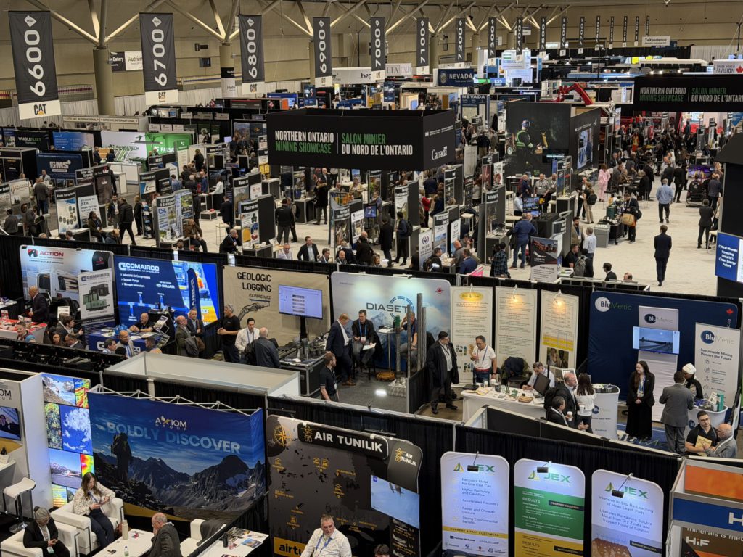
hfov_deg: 39.7
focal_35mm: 48
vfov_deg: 30.3
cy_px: 278
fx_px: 1030
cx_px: 372
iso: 125
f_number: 1.78
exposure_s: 1/120
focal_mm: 6.76
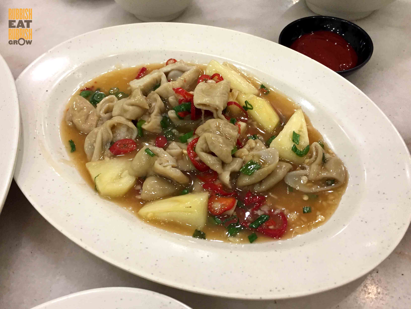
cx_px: 206
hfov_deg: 61.7
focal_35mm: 29
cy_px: 154
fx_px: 344
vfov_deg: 48.2
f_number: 2.2
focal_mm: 4.15
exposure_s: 1/33
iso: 200
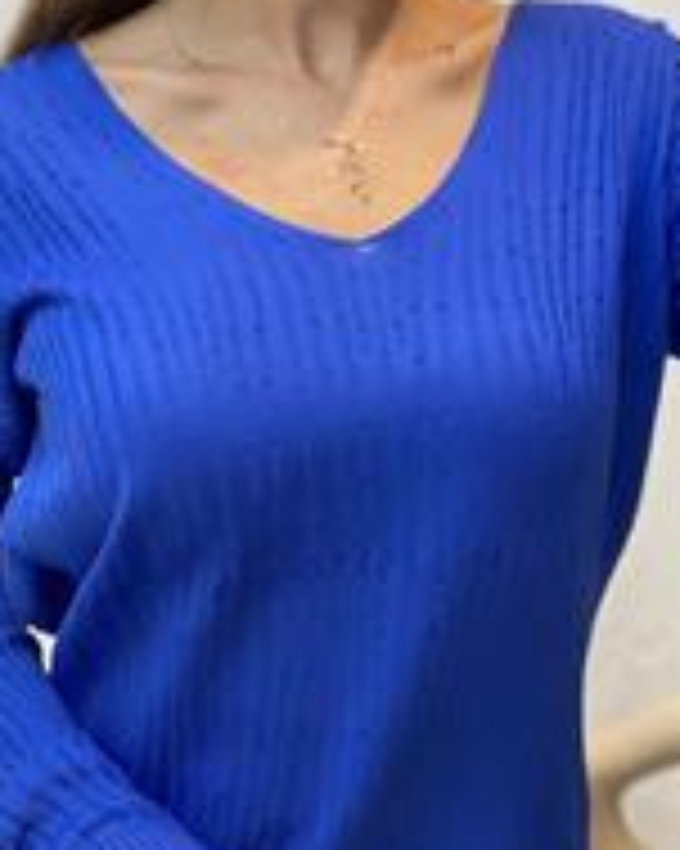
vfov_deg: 17.3
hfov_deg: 13.9
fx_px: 2795
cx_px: 437
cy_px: 254
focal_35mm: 111
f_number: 2
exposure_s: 1/100
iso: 100
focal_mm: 6
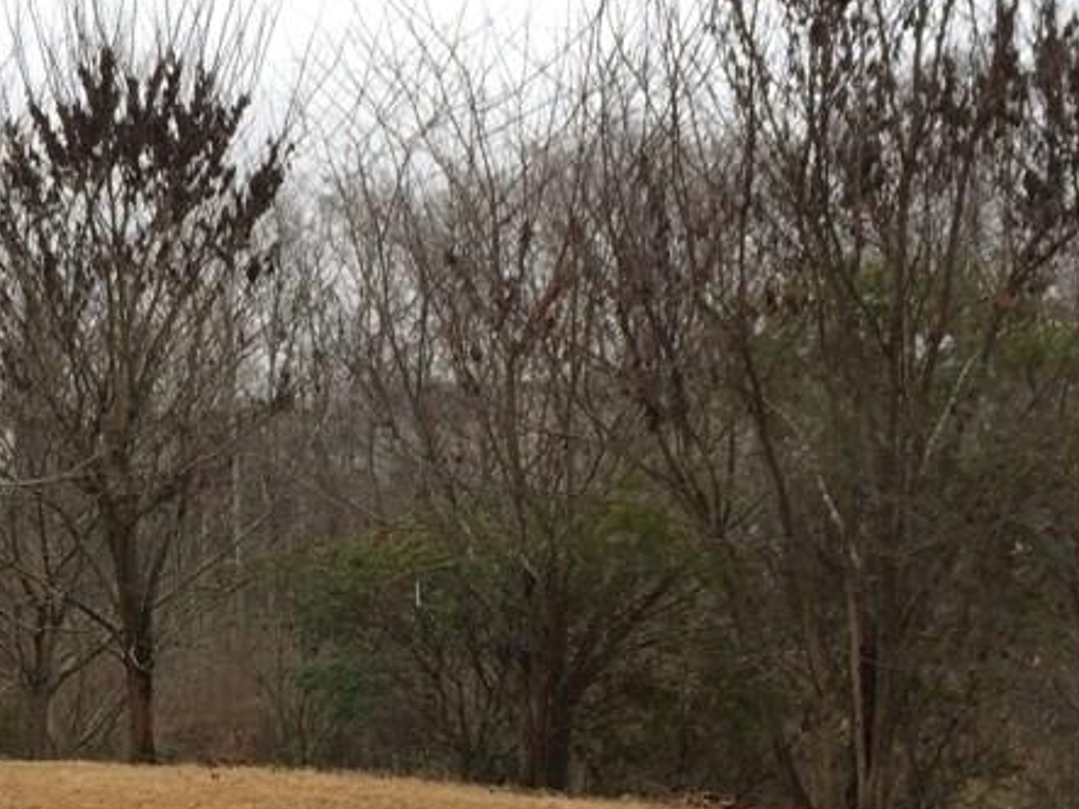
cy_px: 670
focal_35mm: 67
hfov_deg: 28.4
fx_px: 2088
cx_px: 217
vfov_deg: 21.6
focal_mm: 4.15
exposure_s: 1/60
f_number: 2.2
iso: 50
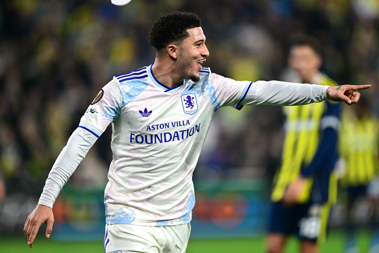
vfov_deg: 3.4
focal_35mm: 400
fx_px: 4211
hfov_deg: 5.2
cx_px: 190
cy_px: 126
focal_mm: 400
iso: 2000
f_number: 2.8
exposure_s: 1/2500
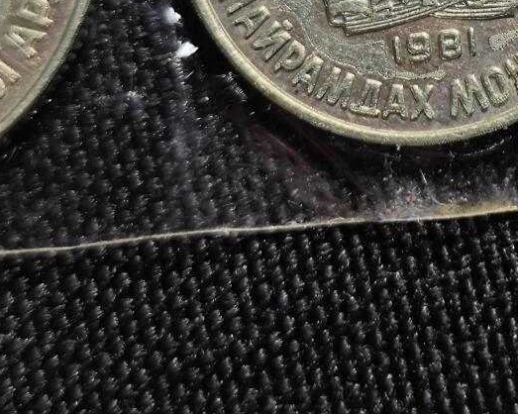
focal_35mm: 128
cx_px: 569
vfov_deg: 11.8
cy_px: -88
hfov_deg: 14.7
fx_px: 1962
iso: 80
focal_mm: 5.84
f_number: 1.6
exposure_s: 1/66.9
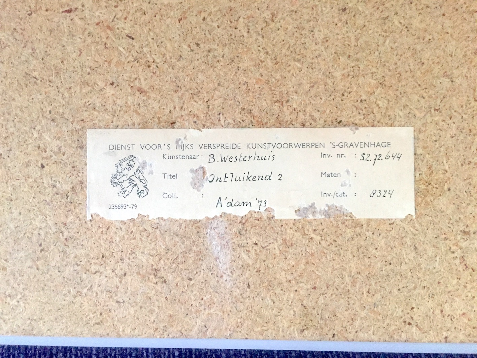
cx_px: 238
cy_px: 179
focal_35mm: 29
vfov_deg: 48.2
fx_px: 400
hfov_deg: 61.7
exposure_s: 1/33
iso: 320
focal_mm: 4.15
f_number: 2.2
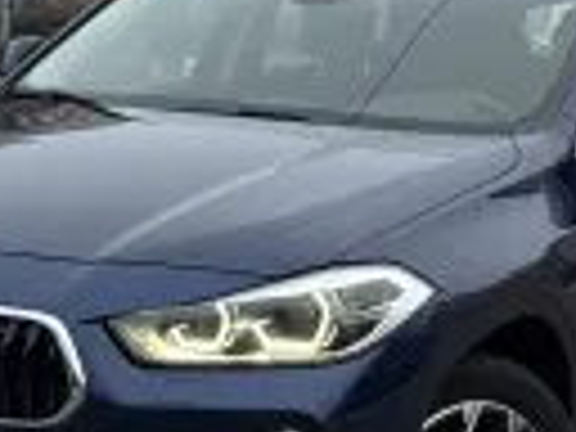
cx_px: 256
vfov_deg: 11.0
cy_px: 216
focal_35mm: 135
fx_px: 2246
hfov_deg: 14.6
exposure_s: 1/218
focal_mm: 6.76
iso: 64
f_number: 1.78
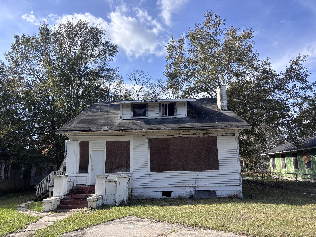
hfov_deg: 67.3
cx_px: 158
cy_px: 118
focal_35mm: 26
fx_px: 237
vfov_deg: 53.1
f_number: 1.6
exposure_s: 1/1912
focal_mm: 5.96
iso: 50
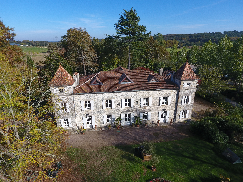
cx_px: 122
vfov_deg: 66.0
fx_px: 140
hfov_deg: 81.7
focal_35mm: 20
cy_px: 91
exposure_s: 1/894
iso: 100
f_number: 2.8
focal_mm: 3.61
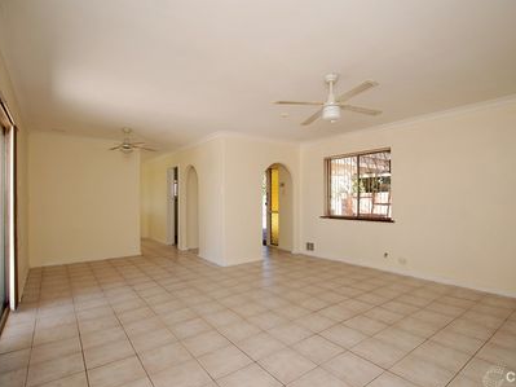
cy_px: 200
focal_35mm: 17
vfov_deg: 74.7
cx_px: 283
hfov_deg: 90.8
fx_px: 253
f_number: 5
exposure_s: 1/80
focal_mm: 10
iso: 200
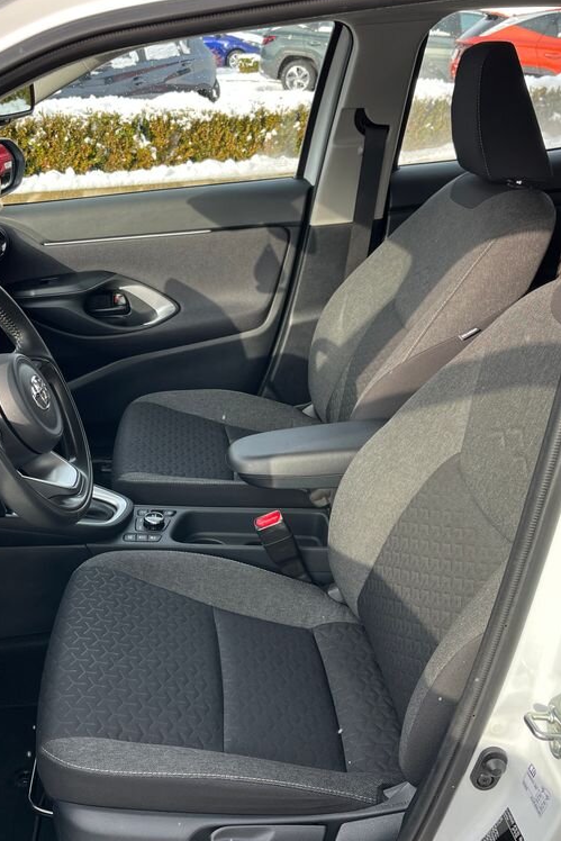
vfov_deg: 51.9
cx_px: 168
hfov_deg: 35.4
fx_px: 864
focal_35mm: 37
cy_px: 418
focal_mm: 5.1
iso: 50
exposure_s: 1/437
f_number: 1.6
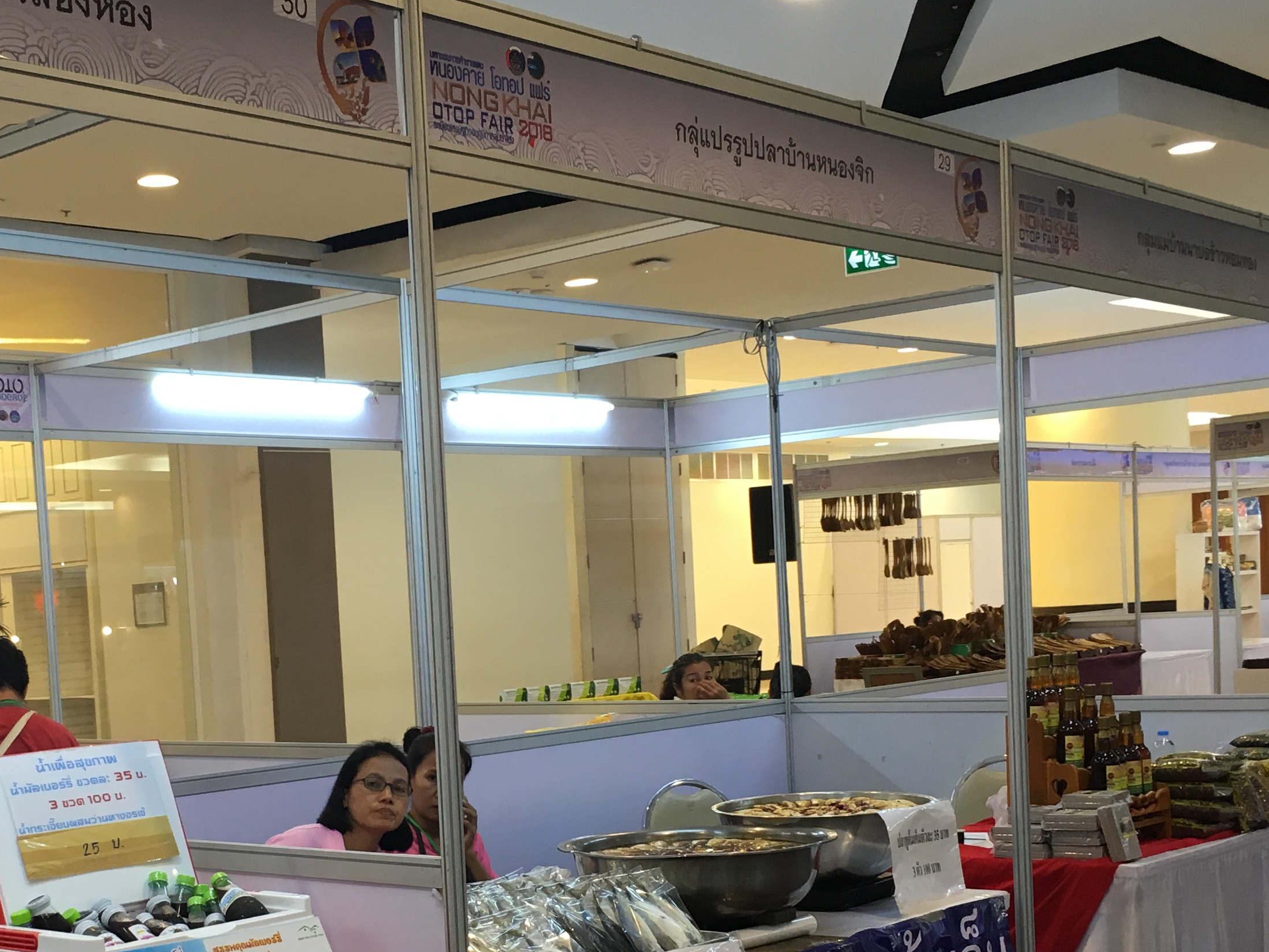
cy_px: 721
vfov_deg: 27.1
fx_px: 1943
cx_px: 415
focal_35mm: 53
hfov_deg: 35.8
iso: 64
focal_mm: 4.15
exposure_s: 1/33
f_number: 2.2
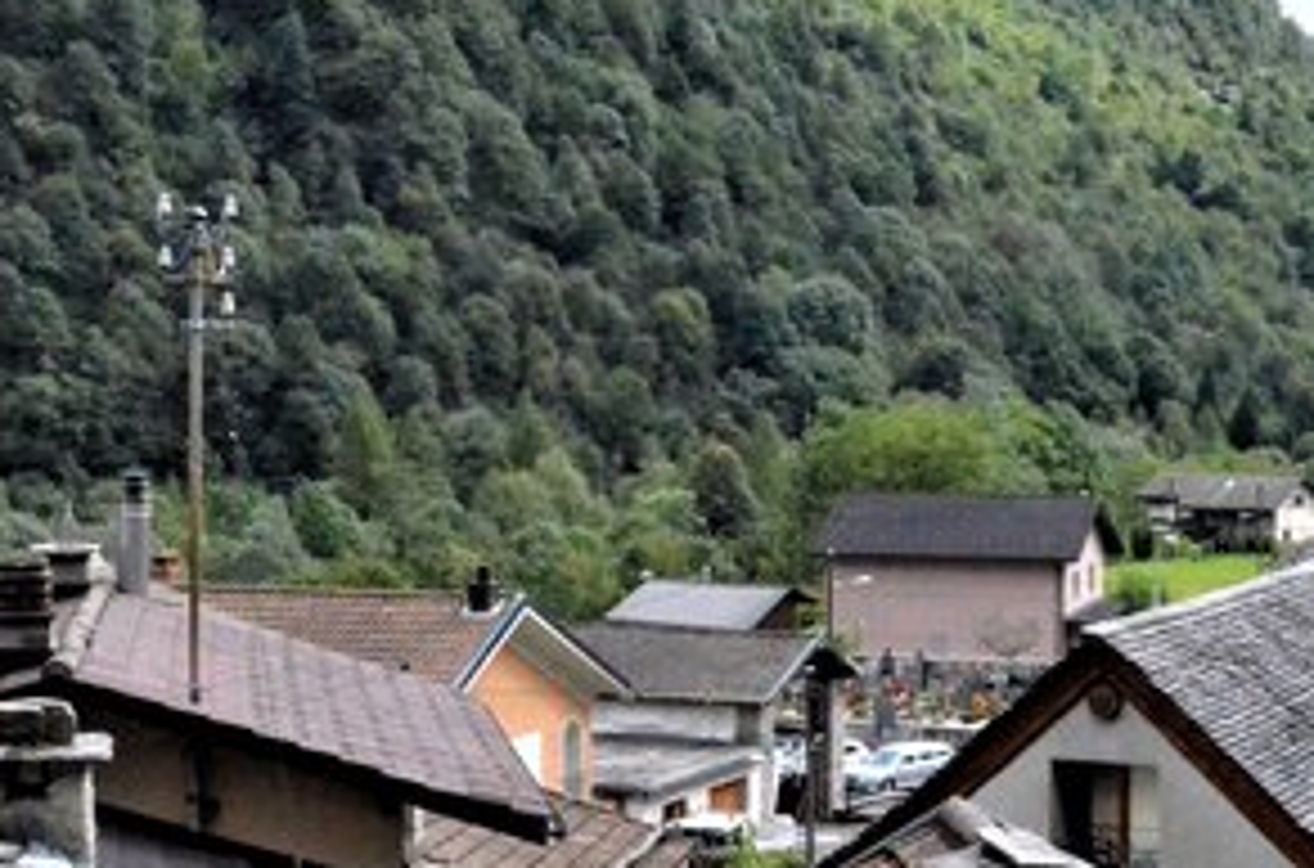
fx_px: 2694
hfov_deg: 26.5
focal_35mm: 74
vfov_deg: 18.3
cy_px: 432
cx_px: 1188
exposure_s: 1/1000
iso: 6400
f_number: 16
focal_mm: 18
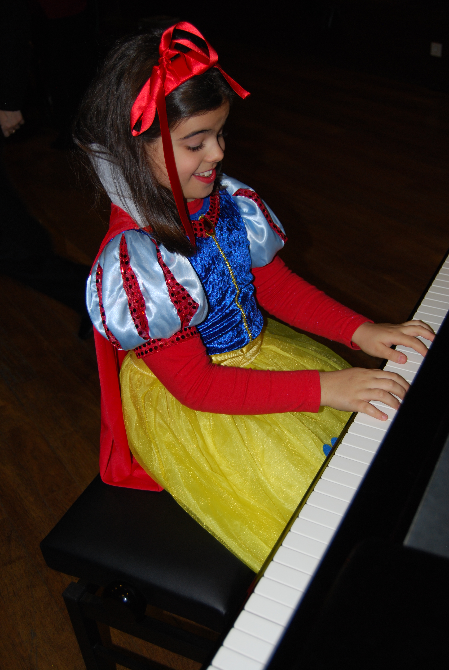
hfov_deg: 34.3
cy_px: 335
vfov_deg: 49.5
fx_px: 727
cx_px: 224
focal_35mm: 39
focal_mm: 26
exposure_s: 1/60
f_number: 4.2
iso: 200
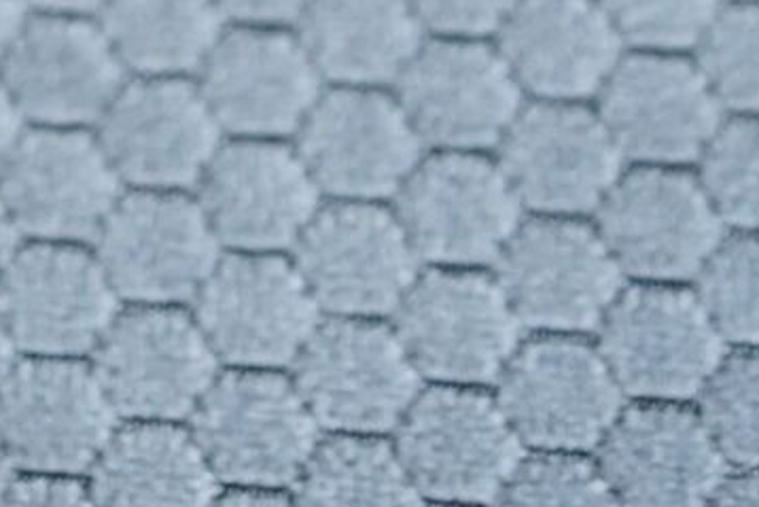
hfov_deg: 6.7
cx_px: -973
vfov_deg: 4.6
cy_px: -715
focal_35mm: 295
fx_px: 6222
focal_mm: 55
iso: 1600
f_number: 4
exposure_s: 1/250
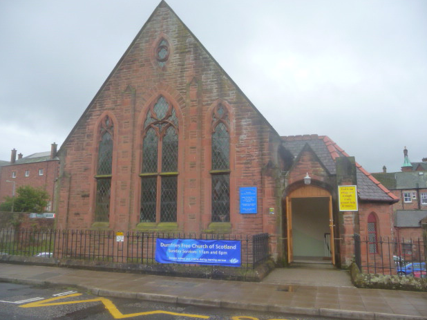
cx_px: 218
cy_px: 157
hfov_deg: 61.7
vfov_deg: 48.2
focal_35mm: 29
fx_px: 358
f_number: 3.3
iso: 160
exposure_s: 1/320
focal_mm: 4.7
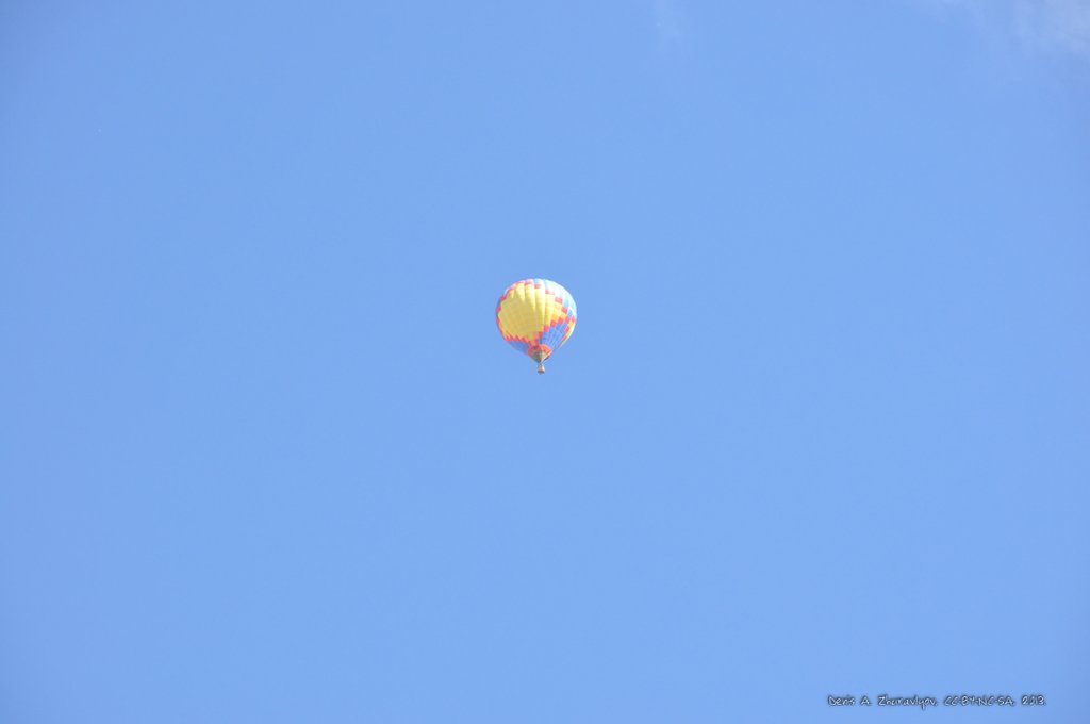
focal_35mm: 188
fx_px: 5670
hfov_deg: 11.0
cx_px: 545
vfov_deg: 7.3
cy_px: 362
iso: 220
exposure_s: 1/40
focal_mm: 125
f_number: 8
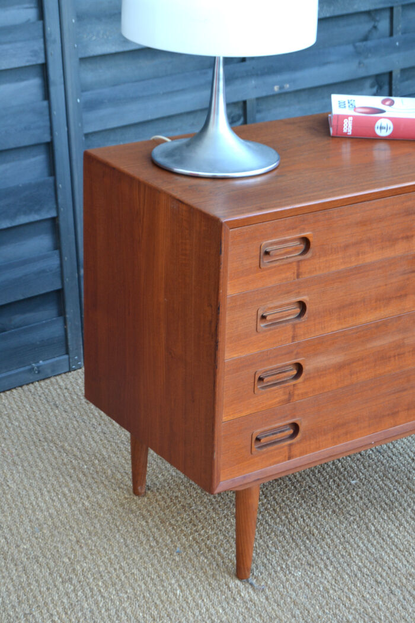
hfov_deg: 16.6
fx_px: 1426
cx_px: 208
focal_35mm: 82
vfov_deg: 24.6
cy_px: 312
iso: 500
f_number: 5.6
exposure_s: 1/60
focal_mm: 55
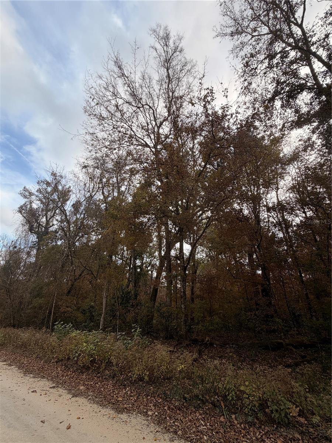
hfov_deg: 85.7
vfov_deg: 102.1
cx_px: 166
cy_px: 222
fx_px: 179
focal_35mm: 14
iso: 25
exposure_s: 1/770
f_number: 2.2
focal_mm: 2.22
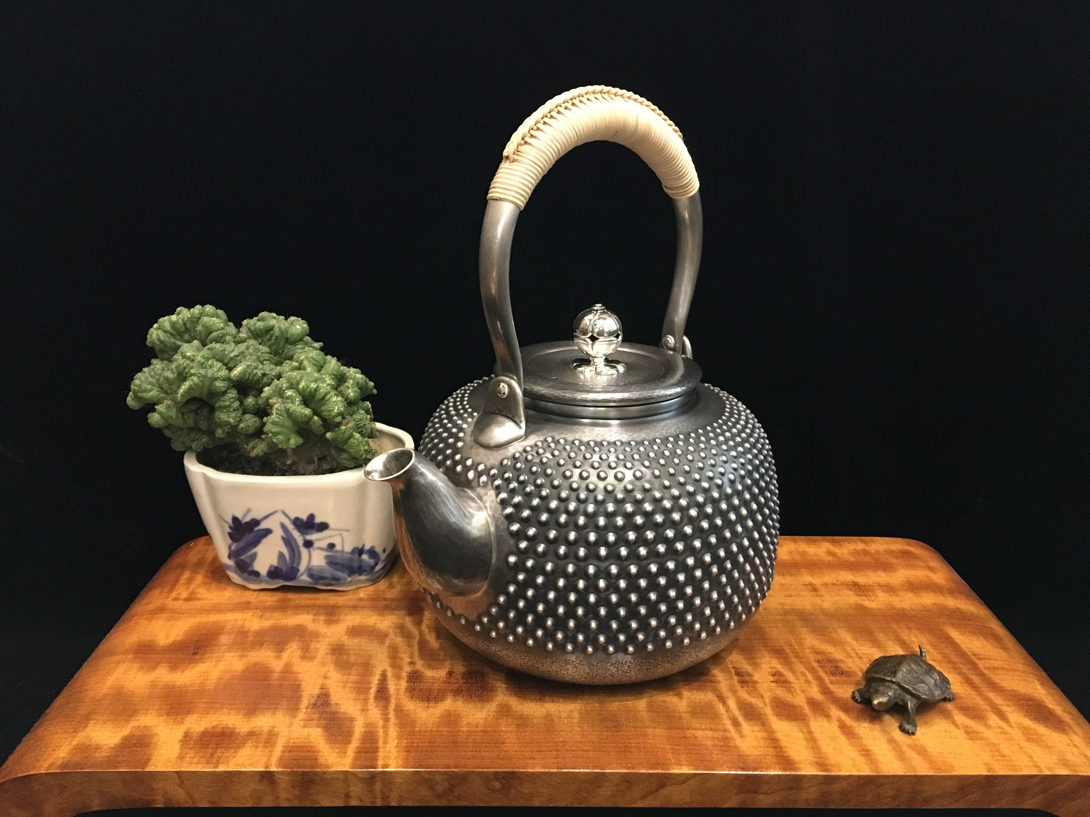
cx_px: 545
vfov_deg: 48.2
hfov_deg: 61.7
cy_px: 408
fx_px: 913
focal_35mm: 29
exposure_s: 1/15
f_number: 2.2
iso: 250
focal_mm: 4.15
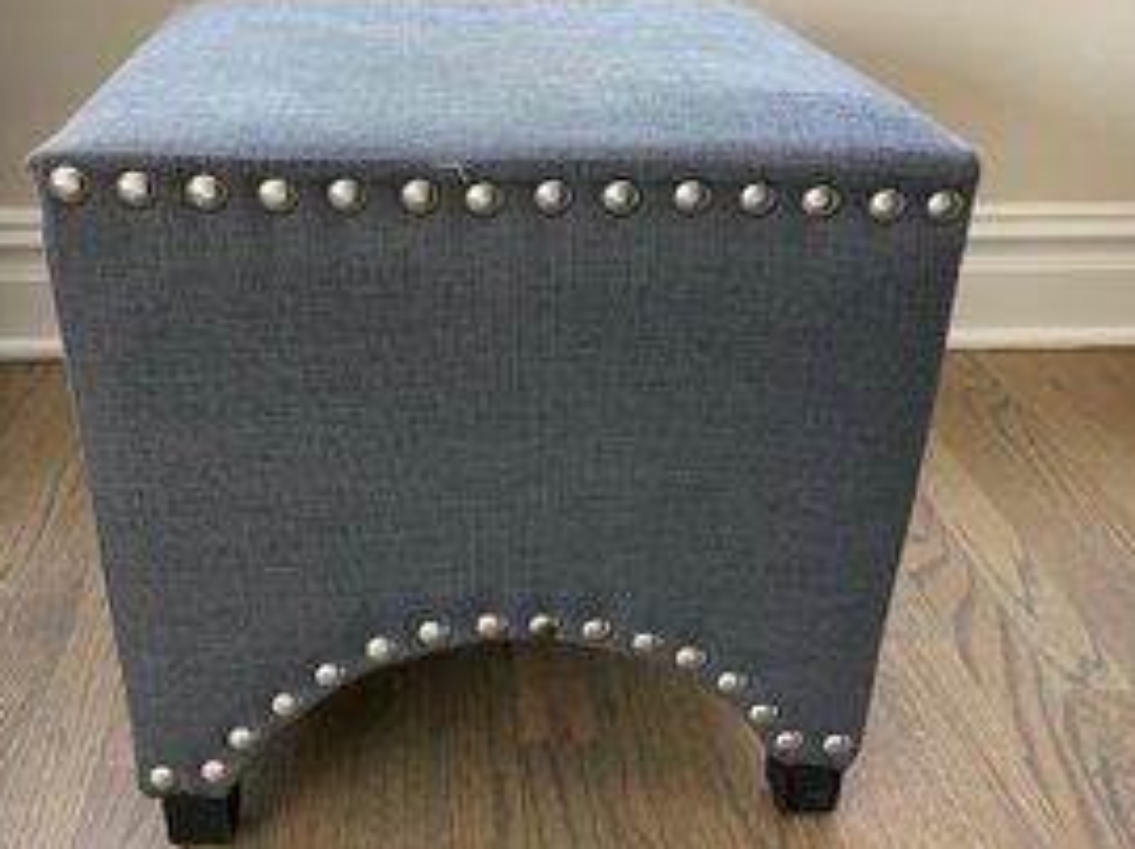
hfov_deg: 55.2
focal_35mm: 33
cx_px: 481
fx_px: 1081
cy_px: 393
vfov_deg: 42.9
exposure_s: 1/60
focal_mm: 4.2
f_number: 1.6
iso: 125
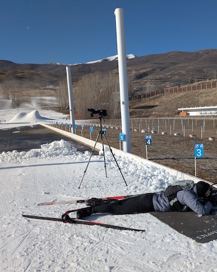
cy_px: 137
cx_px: 164
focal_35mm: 33
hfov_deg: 43.1
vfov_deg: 54.2
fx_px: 265
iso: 46
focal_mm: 5.43
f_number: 1.89
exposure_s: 1/3378
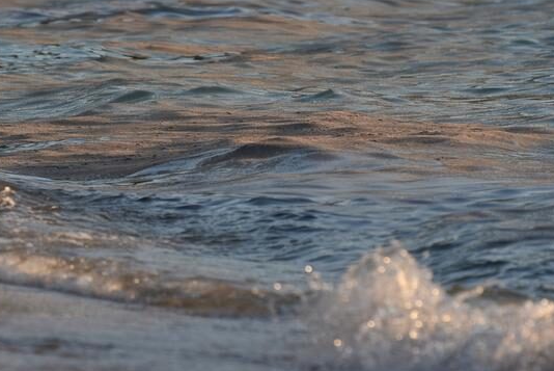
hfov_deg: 3.4
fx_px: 9225
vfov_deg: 2.3
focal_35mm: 599
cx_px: 185
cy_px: 80
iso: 100
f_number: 4
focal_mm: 200
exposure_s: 1/500
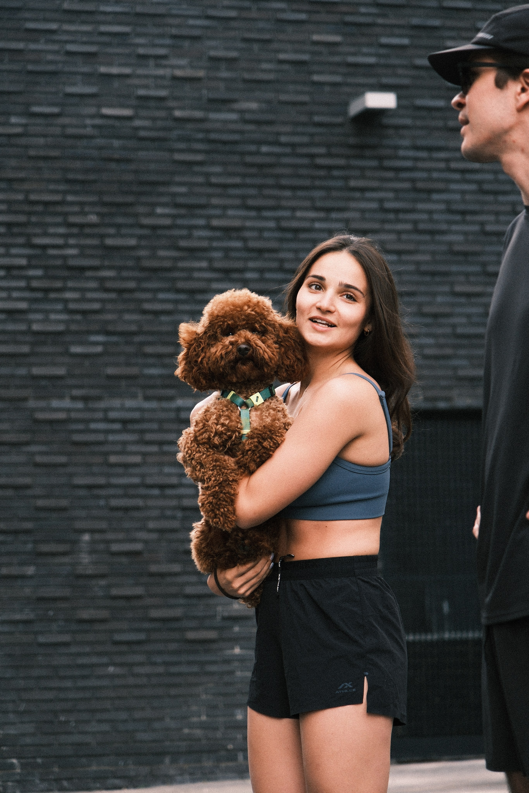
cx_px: 264
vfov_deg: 17.1
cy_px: 396
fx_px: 2645
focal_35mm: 120
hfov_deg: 11.4
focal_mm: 80
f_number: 4
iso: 400
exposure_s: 1/320
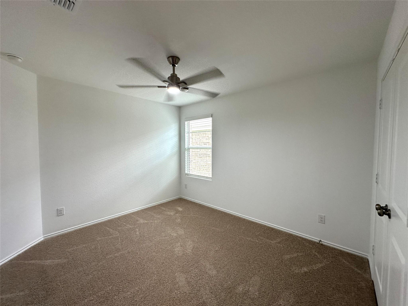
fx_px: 165
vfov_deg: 85.7
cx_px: 204
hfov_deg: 102.1
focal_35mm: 14
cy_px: 153
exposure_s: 1/120
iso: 125
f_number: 2.2
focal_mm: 2.22
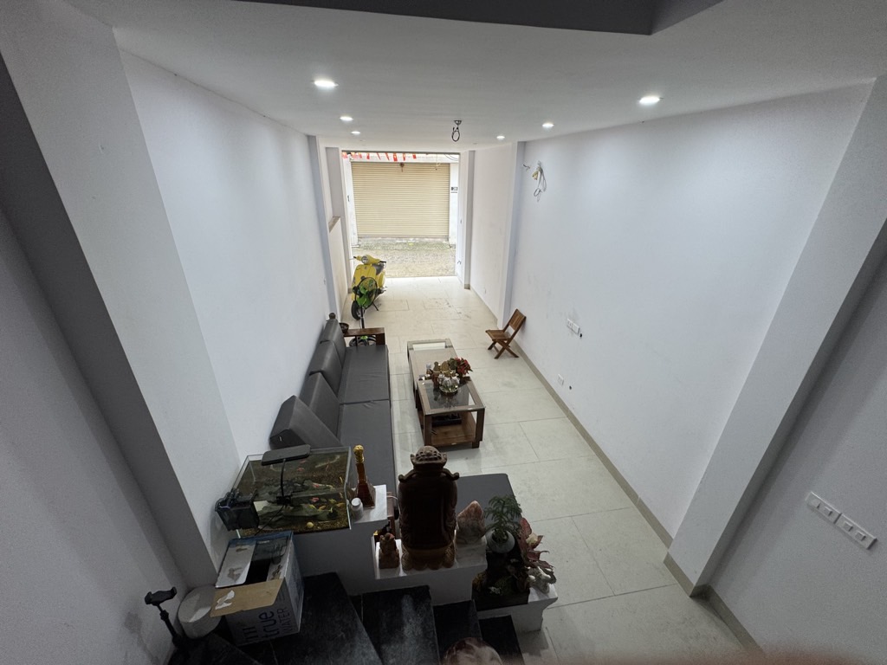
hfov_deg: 102.1
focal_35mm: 14
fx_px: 359
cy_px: 332
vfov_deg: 85.7
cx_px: 444
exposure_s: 1/100
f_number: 2.2
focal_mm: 2.22
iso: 80
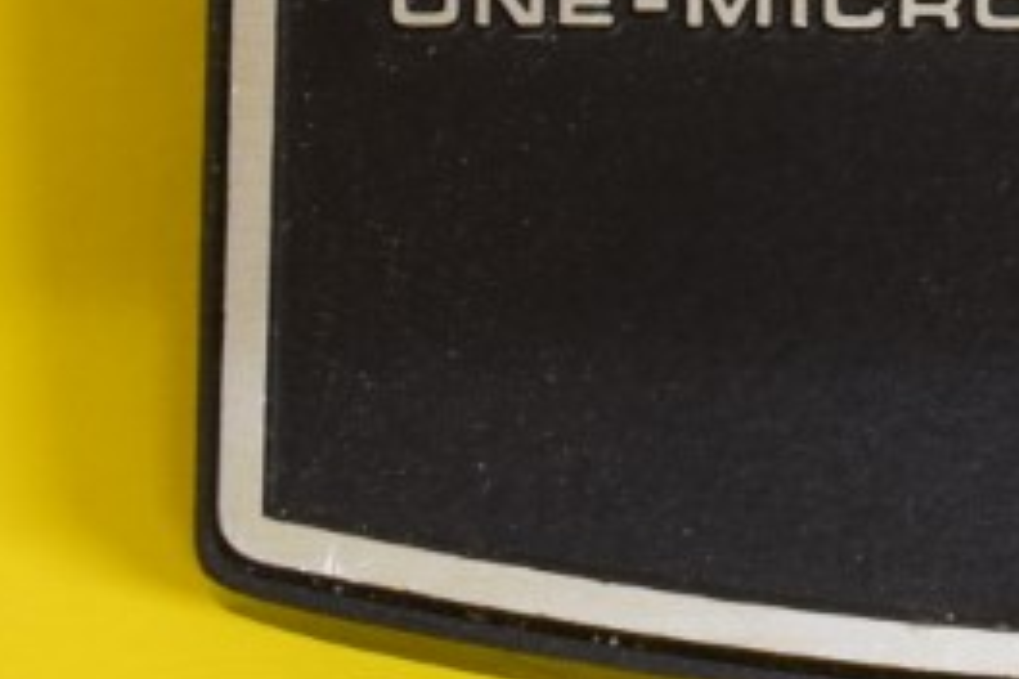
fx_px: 9568
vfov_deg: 4.1
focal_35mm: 338
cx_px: 1625
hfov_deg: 6.0
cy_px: -123
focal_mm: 55
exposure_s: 1/15
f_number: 6.3
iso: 500
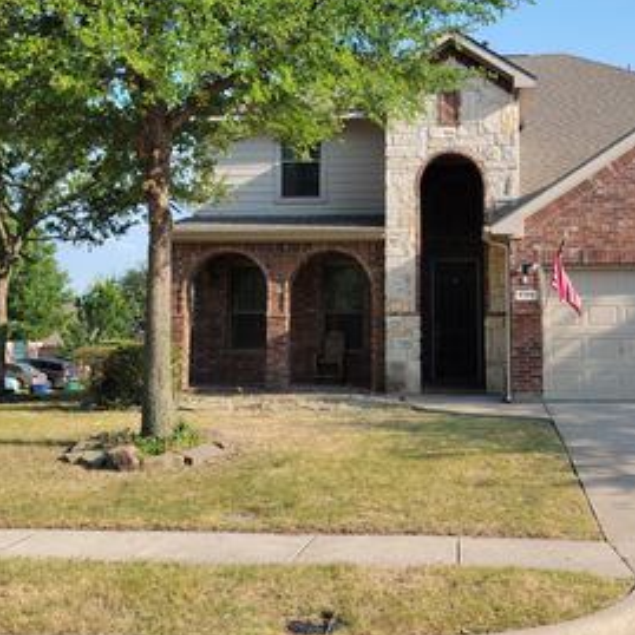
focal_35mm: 46
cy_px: 223
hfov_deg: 36.6
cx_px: 394
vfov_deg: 36.5
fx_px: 955
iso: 25
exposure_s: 1/509
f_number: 2
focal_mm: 5.9
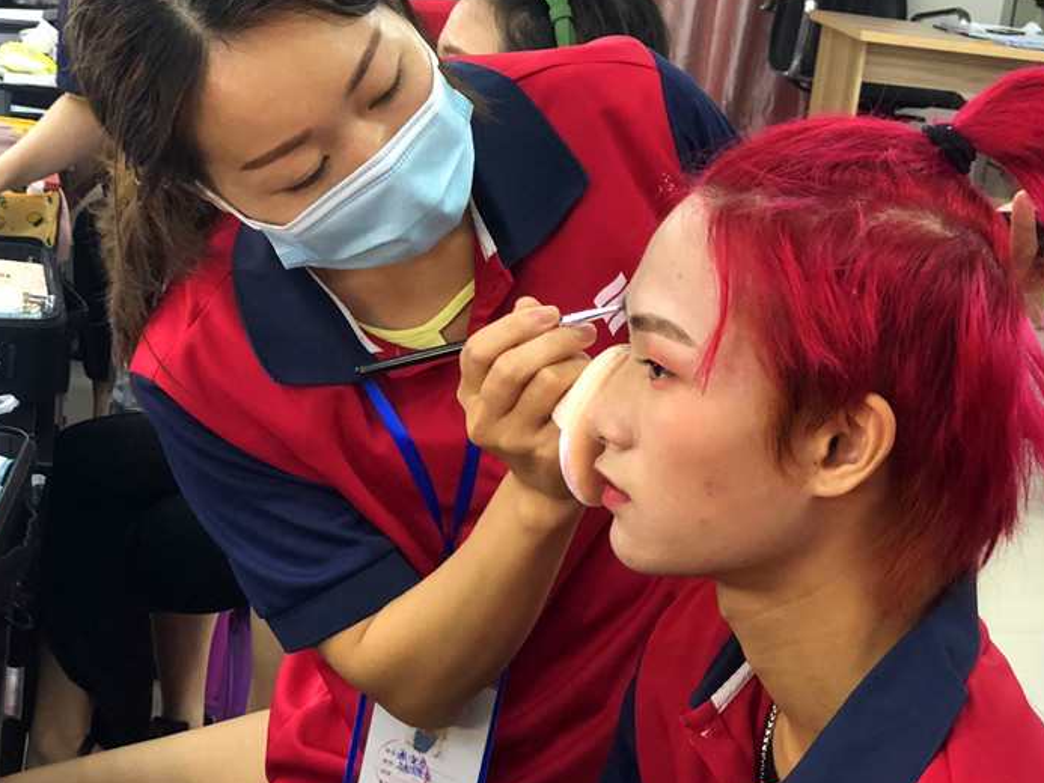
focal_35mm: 74
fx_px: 2232
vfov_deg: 19.9
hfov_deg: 26.3
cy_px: 296
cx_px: 610
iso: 400
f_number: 2.8
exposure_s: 1/33
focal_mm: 6.6
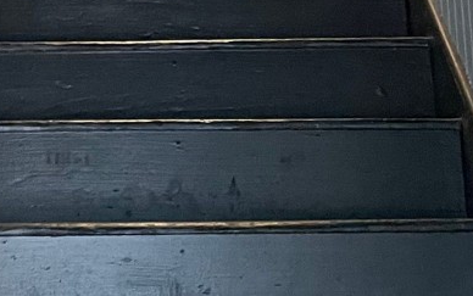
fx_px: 1406
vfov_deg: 11.2
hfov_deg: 19.0
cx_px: 119
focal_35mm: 109
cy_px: -229
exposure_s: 1/60
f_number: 1.6
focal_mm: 4.2
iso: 320
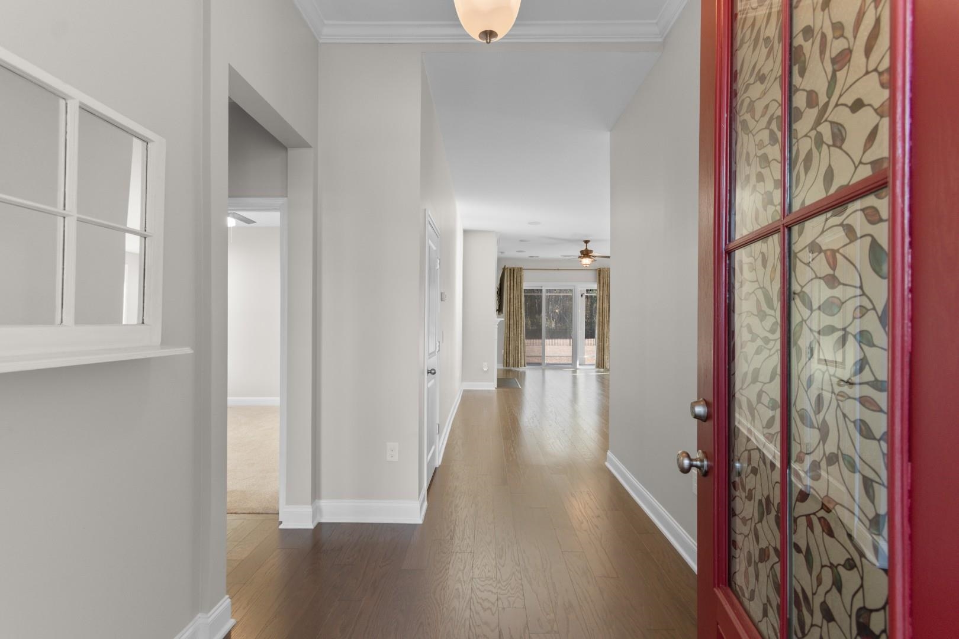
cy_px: 320
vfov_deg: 77.3
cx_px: 480
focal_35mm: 15
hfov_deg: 100.4
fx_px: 400
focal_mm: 10
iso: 100
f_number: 4.5
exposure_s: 1
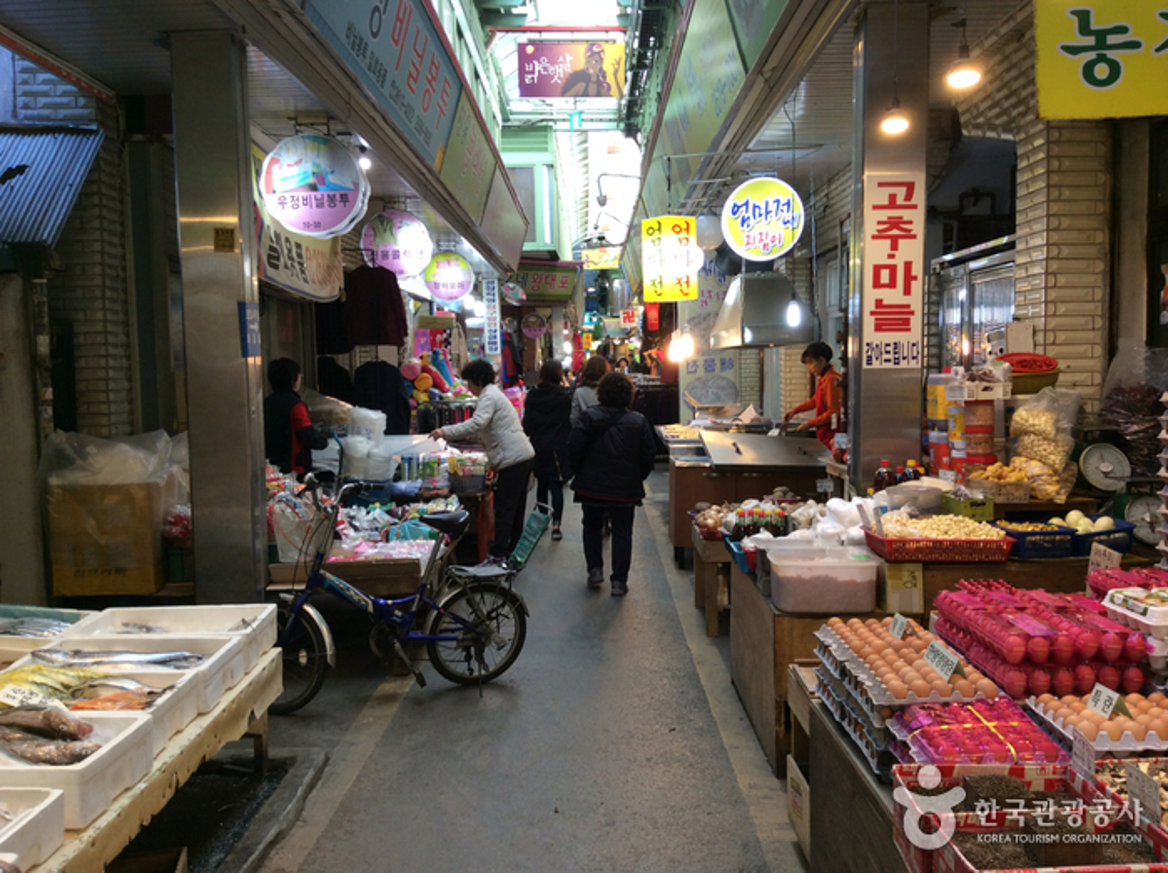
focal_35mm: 33
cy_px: 436
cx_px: 584
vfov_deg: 42.8
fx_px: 1112
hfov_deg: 55.4
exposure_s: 1/24
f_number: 2.4
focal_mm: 3.3
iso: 32
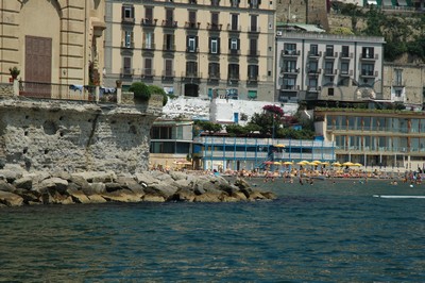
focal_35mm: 105
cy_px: 142
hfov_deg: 19.5
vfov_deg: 13.0
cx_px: 212
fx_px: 1239
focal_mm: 70
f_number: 9.5
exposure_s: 1/350
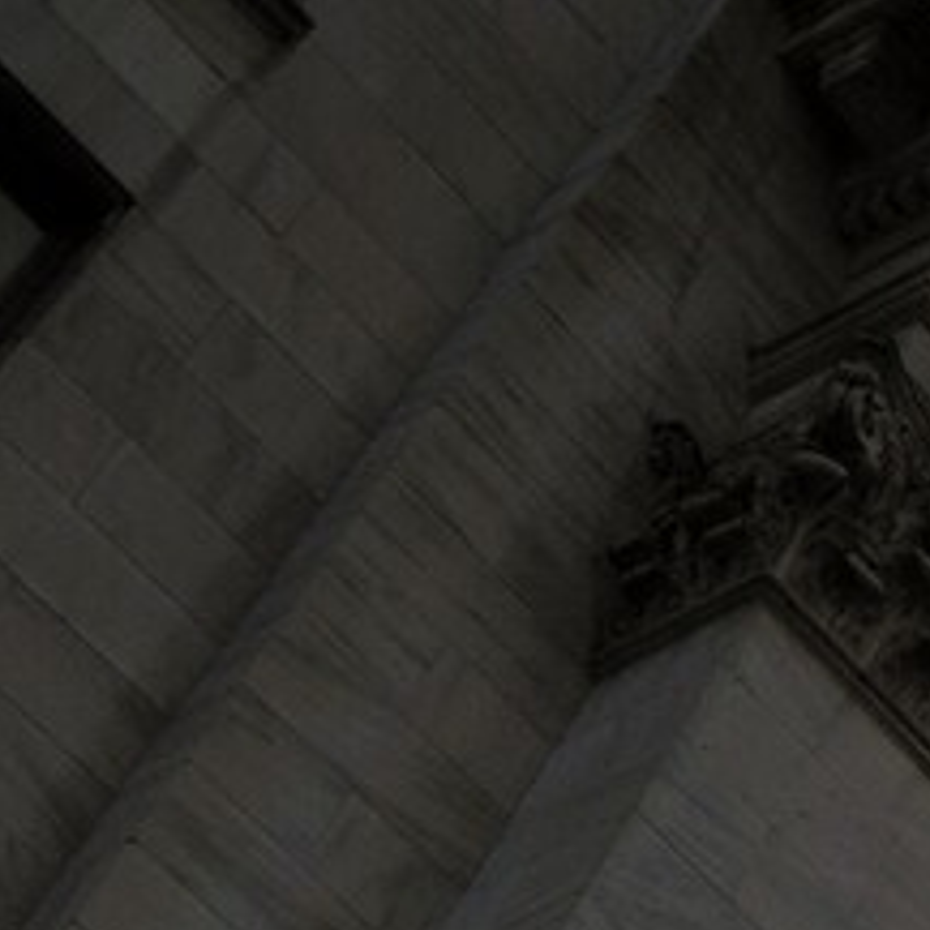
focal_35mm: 150
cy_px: 2139
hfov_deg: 8.5
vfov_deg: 10.3
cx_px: 3279
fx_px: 4559
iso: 200
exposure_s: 1/250
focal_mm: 24
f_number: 10
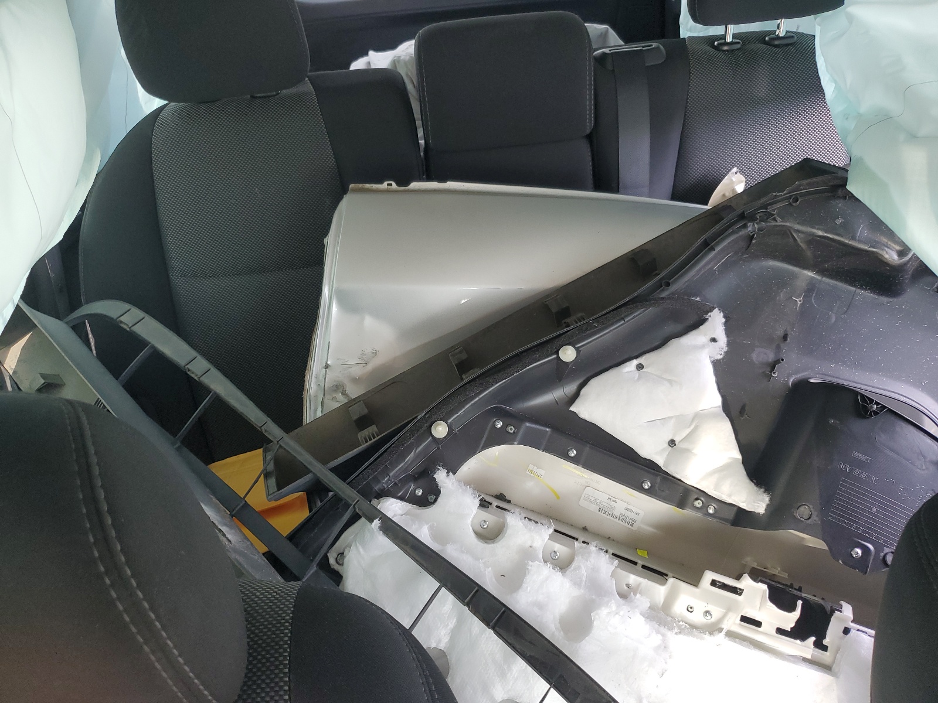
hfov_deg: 67.3
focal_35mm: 26
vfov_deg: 53.1
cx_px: 469
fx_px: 705
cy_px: 352
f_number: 1.5
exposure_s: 1/120
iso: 70
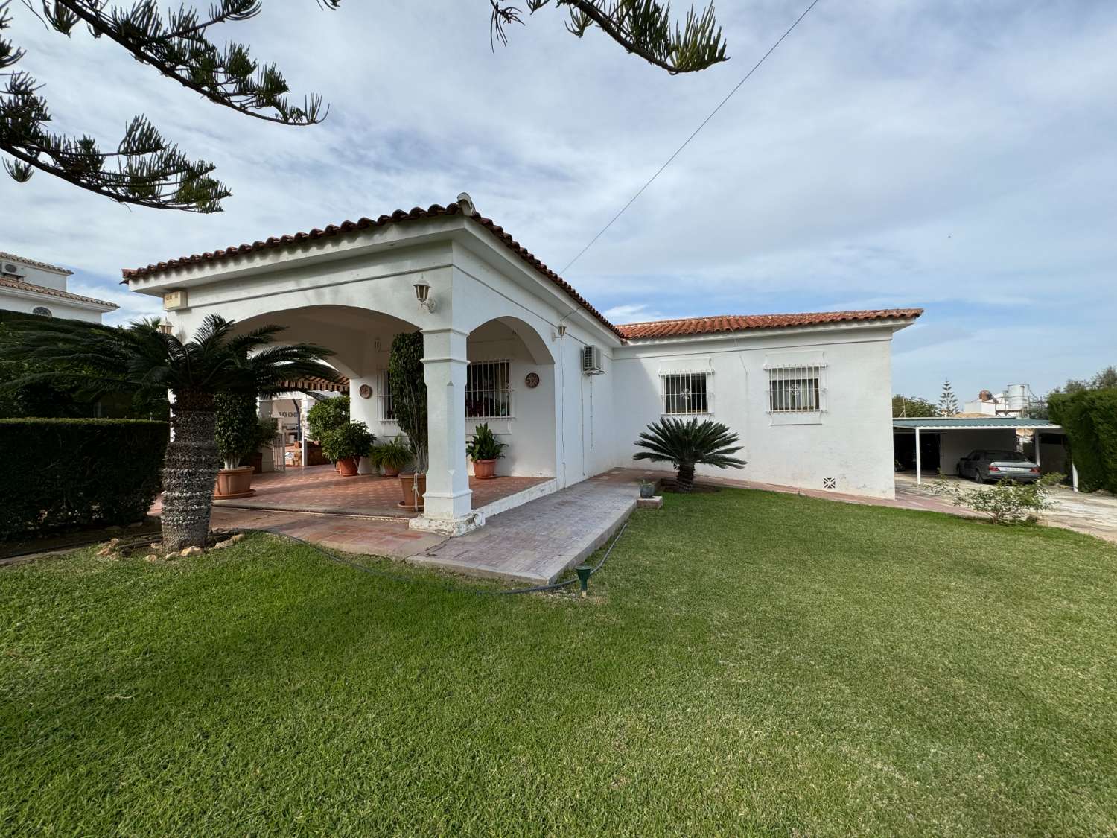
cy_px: 419
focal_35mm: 14
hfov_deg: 102.1
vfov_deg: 85.7
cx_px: 558
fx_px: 452
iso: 50
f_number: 2.2
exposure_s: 1/1395
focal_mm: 2.22
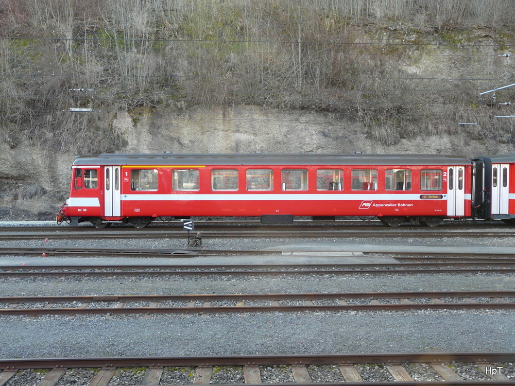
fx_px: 550
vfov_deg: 38.7
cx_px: 258
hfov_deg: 50.1
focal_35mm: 37
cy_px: 193
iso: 100
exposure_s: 1/60
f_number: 2.8
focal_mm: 6
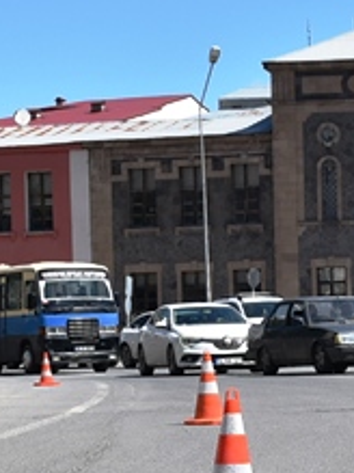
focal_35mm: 158
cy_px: 368
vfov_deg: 12.5
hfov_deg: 9.2
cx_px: 468
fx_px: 2156
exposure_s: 1/500
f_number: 11
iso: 200
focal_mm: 30
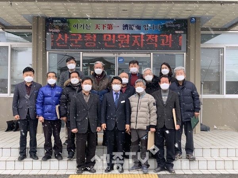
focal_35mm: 52
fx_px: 358
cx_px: 119
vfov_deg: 28.0
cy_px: 89
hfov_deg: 36.8
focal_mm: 6
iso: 16
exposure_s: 1/170
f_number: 2.4
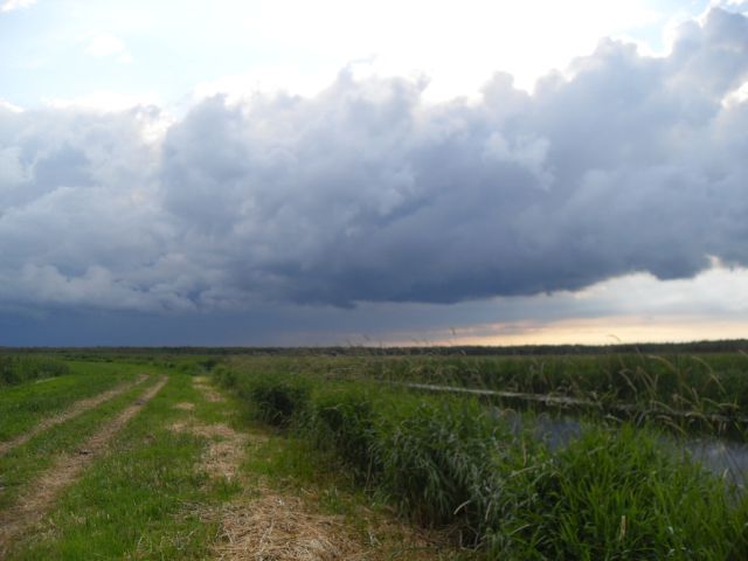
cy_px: 280
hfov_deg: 54.0
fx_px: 735
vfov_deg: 41.8
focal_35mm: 34
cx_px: 374
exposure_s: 1/125
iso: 80
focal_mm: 6.3
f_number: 7
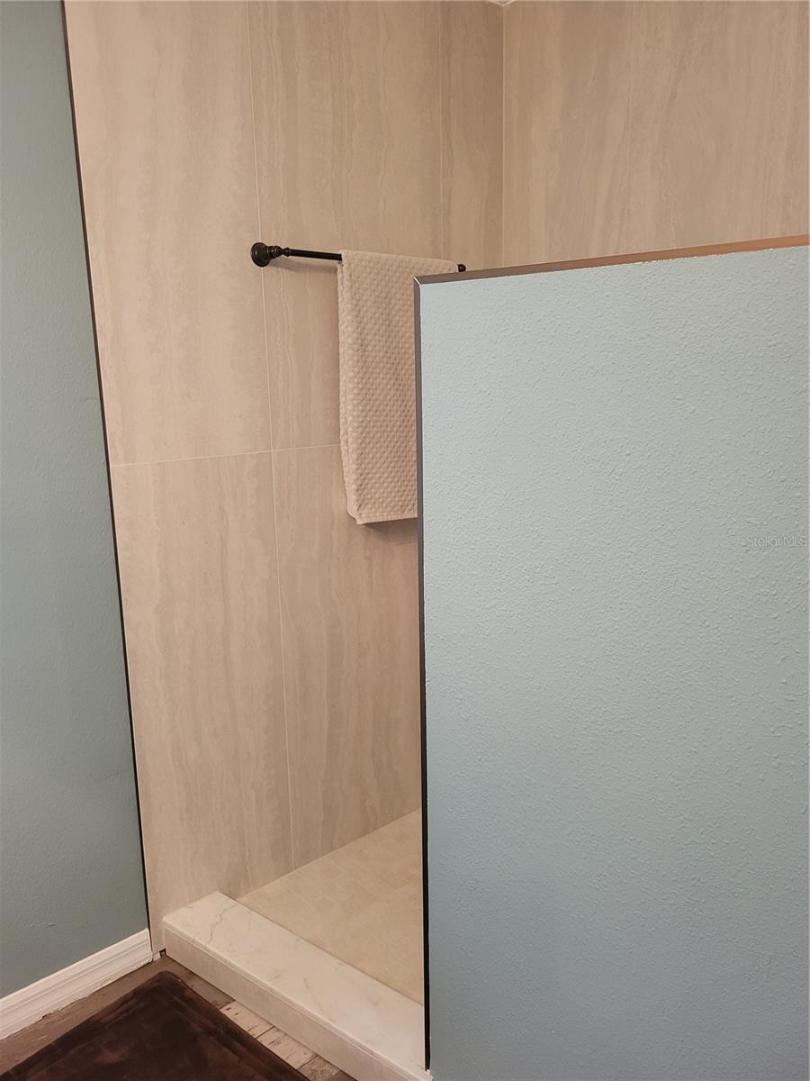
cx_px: 405
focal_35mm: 26
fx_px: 811
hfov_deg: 53.1
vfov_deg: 67.3
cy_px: 540
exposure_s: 1/40
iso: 400
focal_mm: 5.4
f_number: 1.8
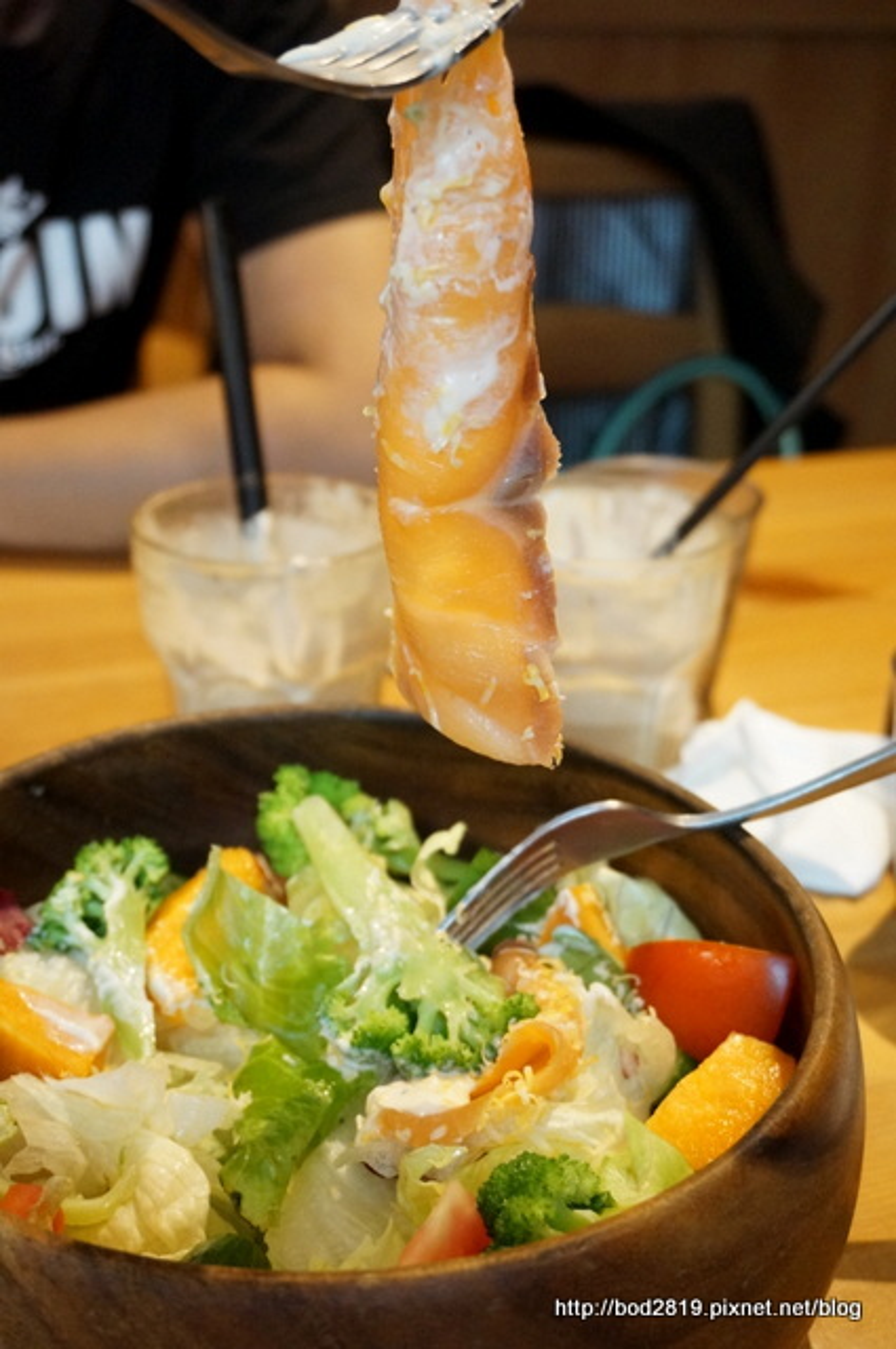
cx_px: 448
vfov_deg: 45.0
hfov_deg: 30.8
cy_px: 674
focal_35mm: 44
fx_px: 1628
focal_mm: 29
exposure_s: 1/60
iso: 3200
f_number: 4.5
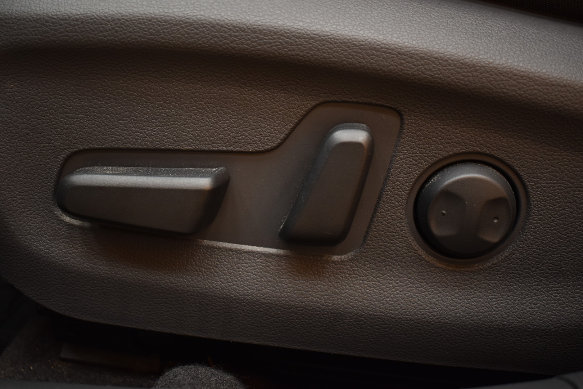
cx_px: 292
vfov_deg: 34.2
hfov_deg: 49.6
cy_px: 194
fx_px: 632
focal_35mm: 39
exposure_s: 1/40
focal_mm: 26
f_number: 4
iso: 640
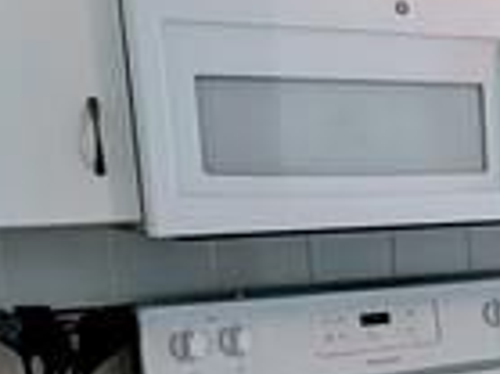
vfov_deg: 21.0
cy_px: 313
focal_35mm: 69
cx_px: 822
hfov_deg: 21.6
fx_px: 996
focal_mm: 2.23
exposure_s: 1/147
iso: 31
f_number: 1.95
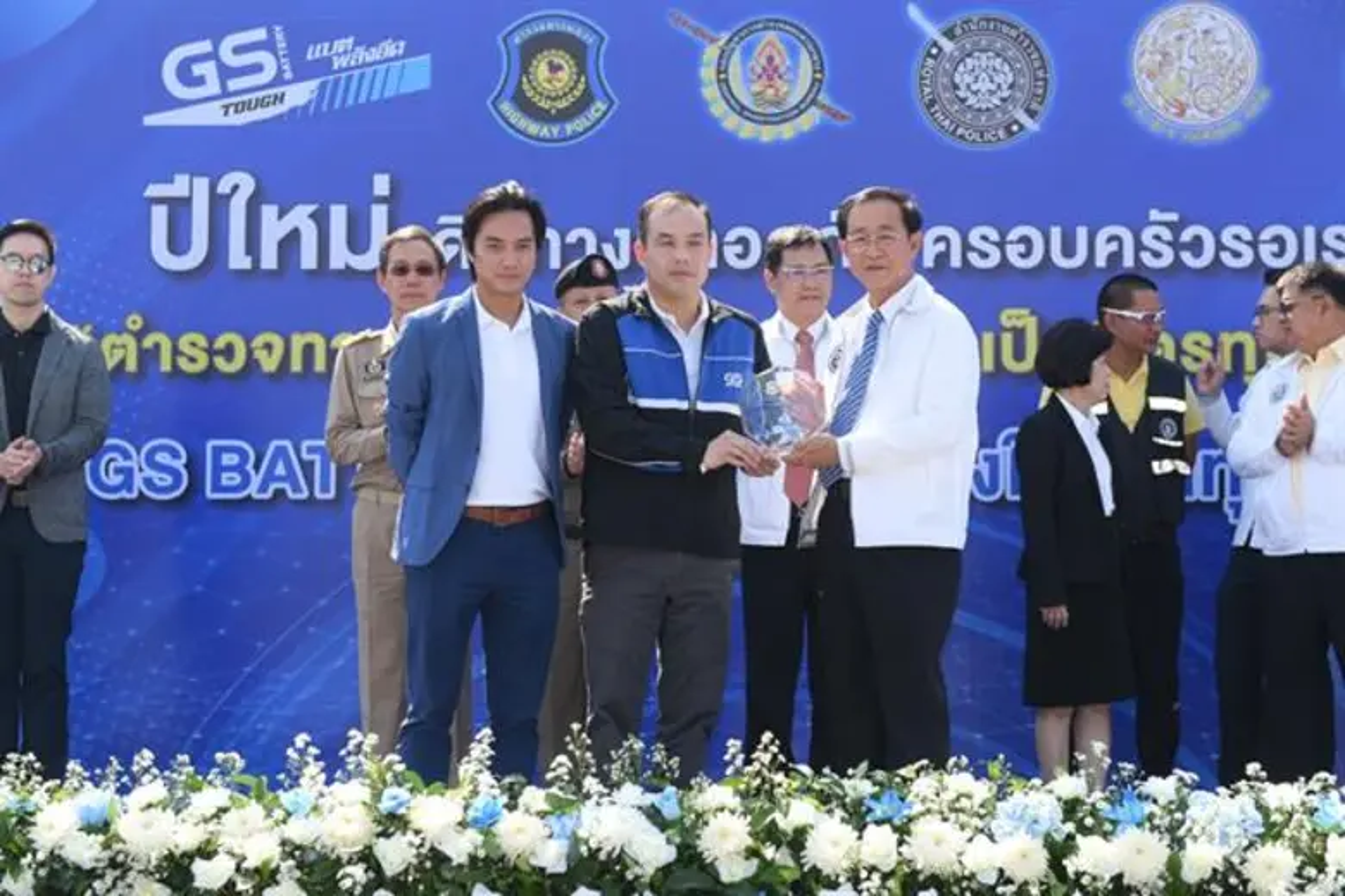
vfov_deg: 19.5
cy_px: 448
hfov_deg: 28.8
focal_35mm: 70
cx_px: 672
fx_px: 2615
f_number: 4
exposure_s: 1/200
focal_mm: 70
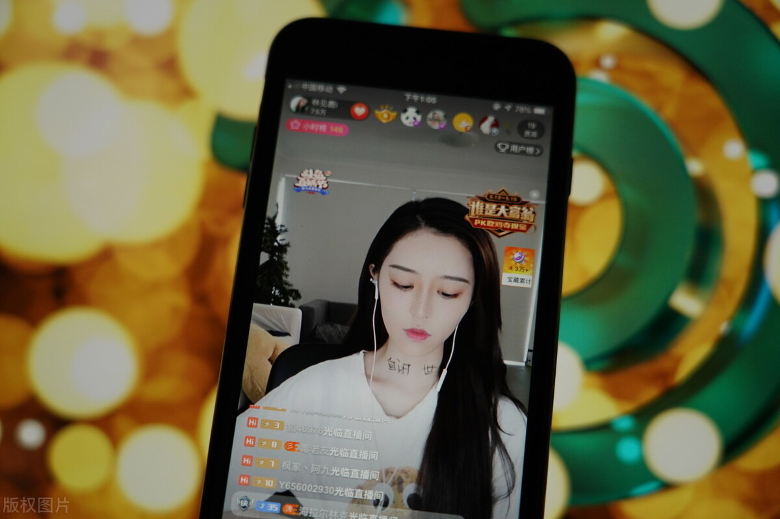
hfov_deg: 28.1
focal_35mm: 72
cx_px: 390
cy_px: 260
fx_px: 1559
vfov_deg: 18.9
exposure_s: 1/200
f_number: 4
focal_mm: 72
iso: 1600
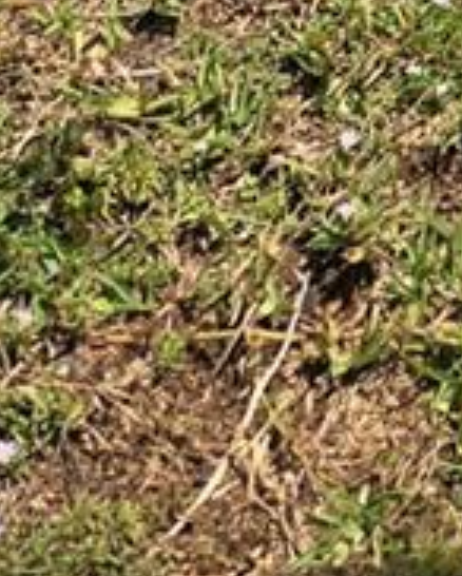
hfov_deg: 9.7
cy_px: -1294
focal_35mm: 148
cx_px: 962
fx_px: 2525
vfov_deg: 9.4
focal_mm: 5.4
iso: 25
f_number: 1.8
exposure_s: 1/1915
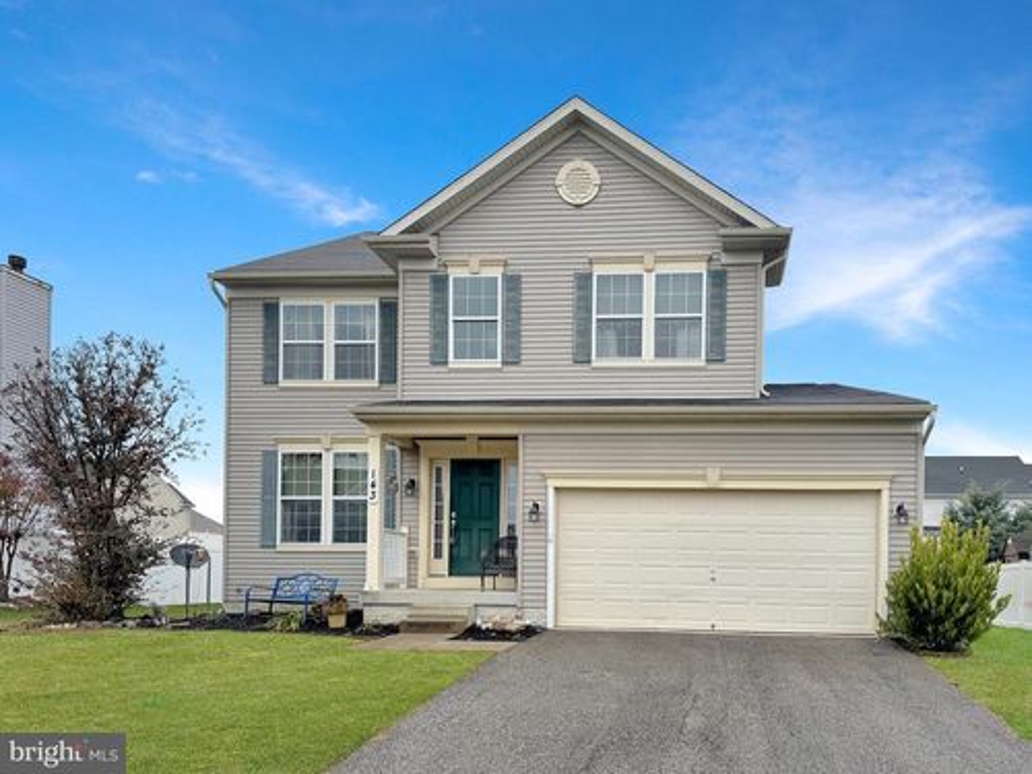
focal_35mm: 24
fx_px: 716
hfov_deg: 71.6
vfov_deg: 56.8
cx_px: 516
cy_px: 387
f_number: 1.78
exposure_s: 1/1059
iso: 80
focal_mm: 6.76
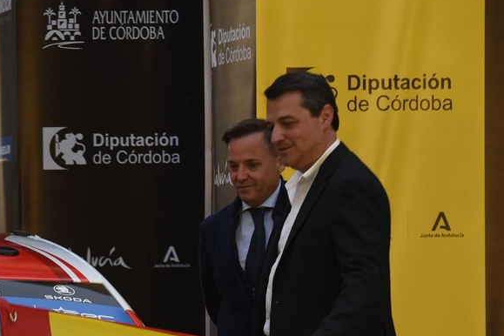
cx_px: -51
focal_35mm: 387
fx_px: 5418
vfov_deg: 3.5
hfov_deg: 5.3
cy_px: 397
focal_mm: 140
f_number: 4.5
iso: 720
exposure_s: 1/250
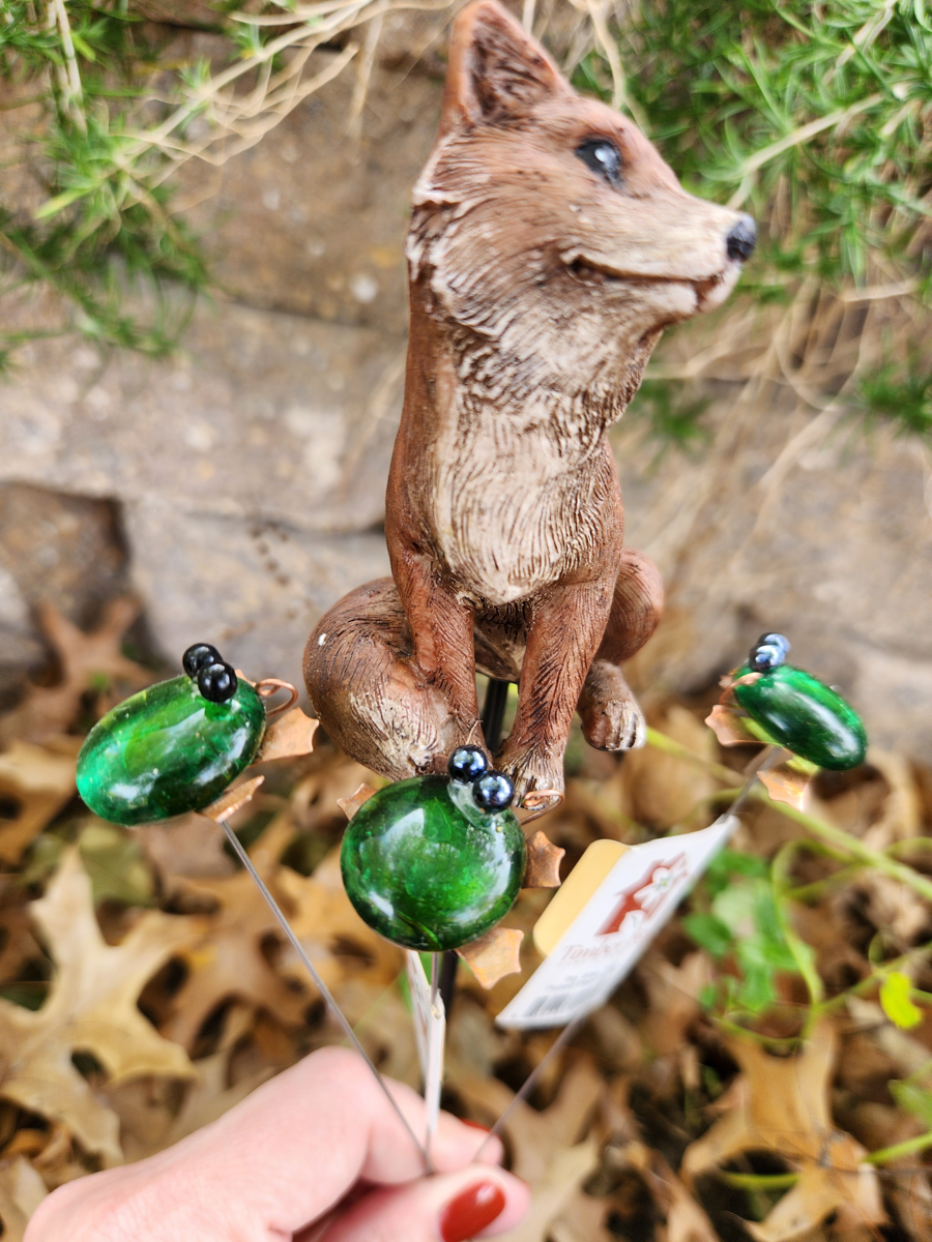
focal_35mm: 23
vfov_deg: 73.9
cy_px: 621
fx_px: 826
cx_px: 466
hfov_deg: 58.9
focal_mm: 5.4
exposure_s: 1/120
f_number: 1.8
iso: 50
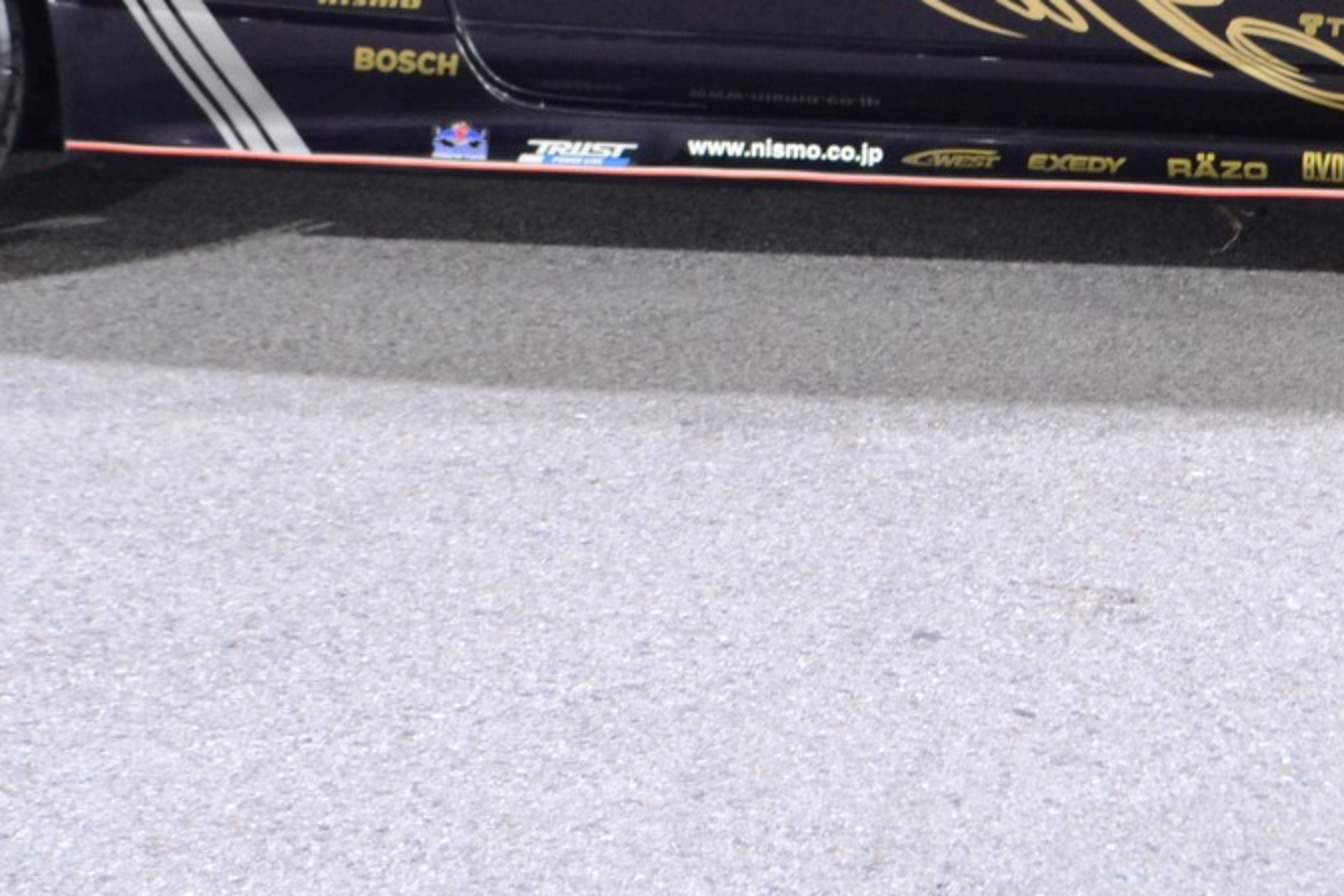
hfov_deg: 19.1
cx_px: 765
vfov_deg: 12.5
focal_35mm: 107
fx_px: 3994
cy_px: -163
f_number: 5
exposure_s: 1/4
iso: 800
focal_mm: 26
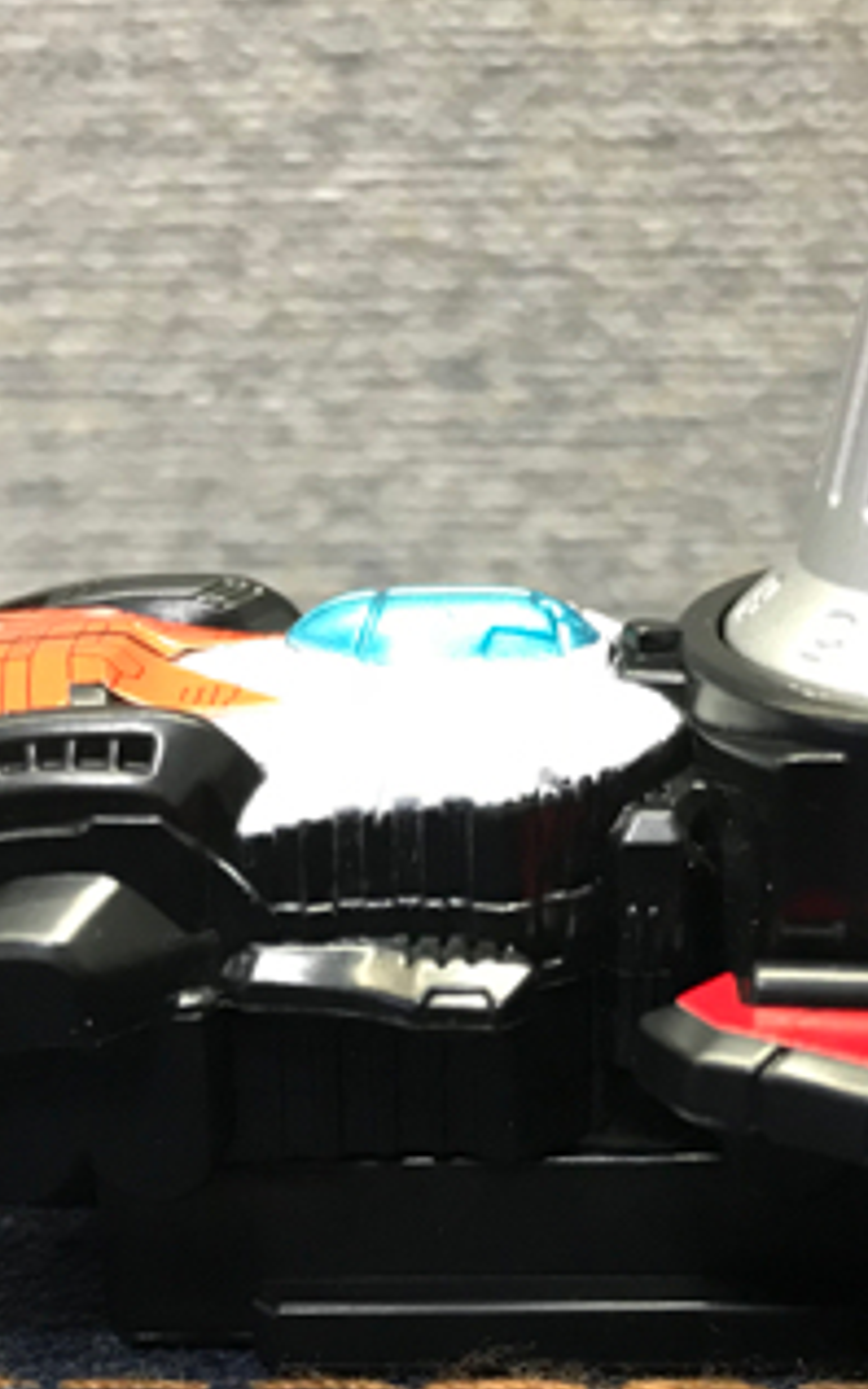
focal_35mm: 60
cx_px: 539
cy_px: 916
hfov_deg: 21.6
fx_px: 2272
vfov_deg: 33.7
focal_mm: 3.99
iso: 64
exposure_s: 1/17
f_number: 1.8
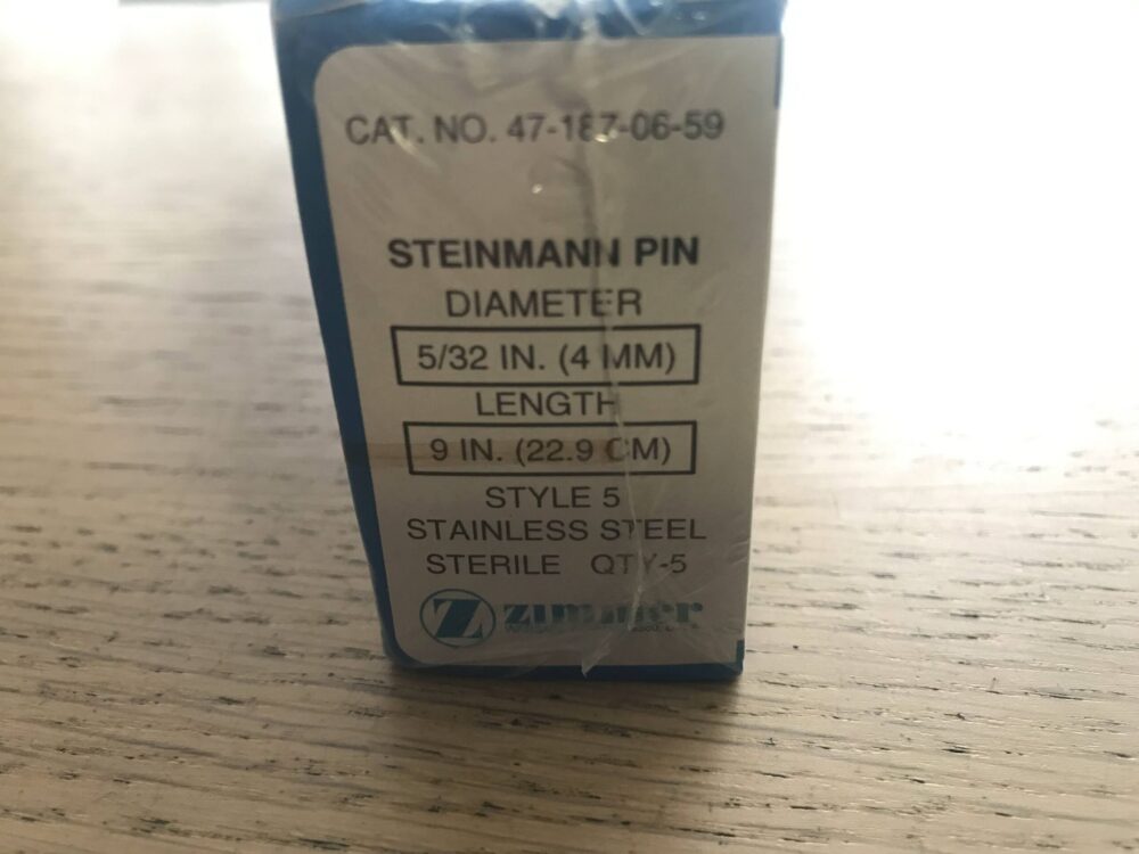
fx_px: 921
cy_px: 427
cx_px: 570
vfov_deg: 49.7
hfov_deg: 63.4
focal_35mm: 28
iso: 40
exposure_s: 1/15
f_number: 1.8
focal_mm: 3.99
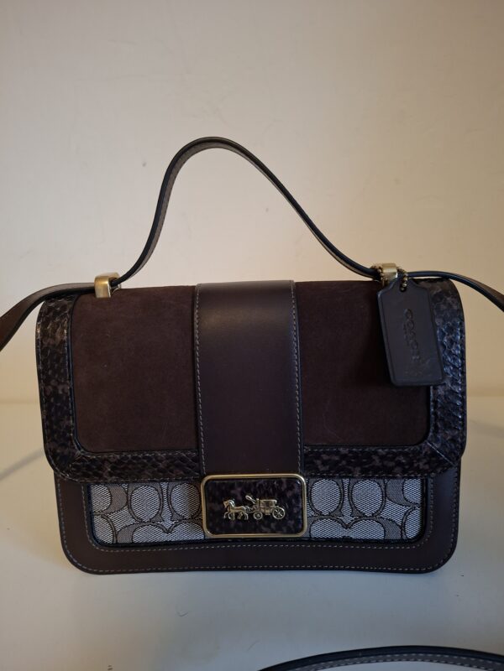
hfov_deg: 58.9
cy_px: 336
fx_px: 446
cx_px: 252
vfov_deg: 73.9
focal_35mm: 23
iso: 640
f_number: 1.8
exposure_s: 1/24
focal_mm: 5.54
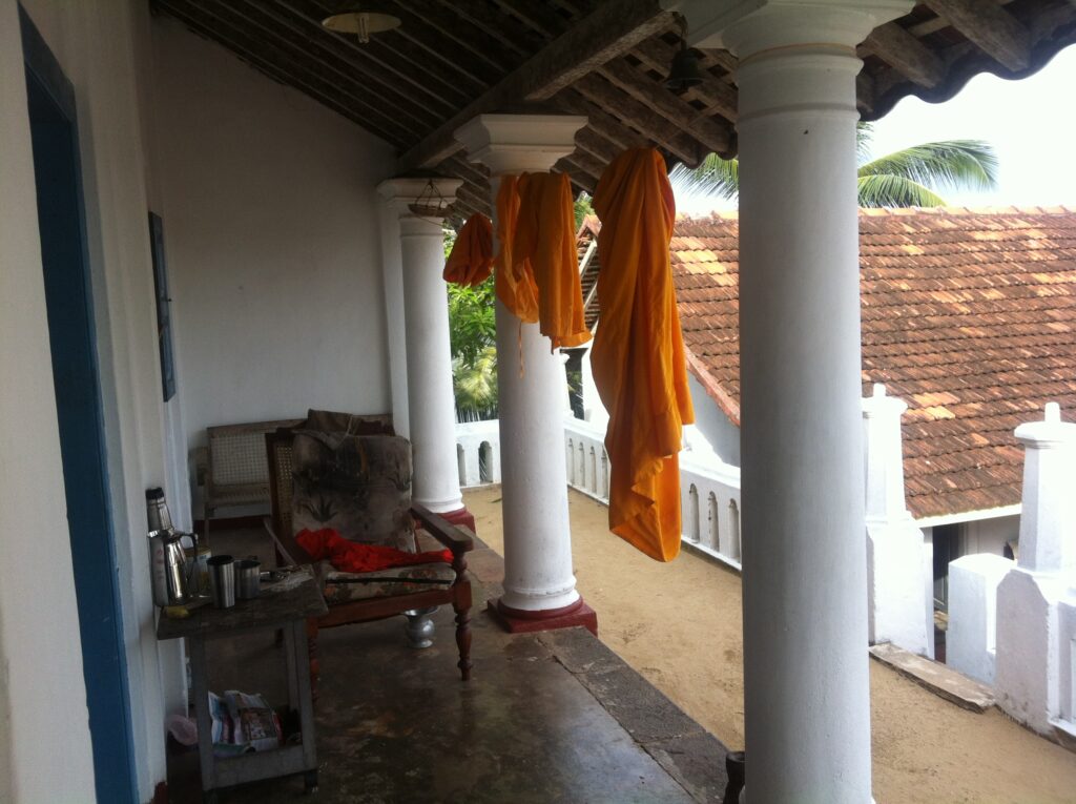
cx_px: 538
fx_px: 1086
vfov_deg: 40.6
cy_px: 402
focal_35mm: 35
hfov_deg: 52.7
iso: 80
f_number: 2.8
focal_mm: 3.85
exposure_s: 1/287
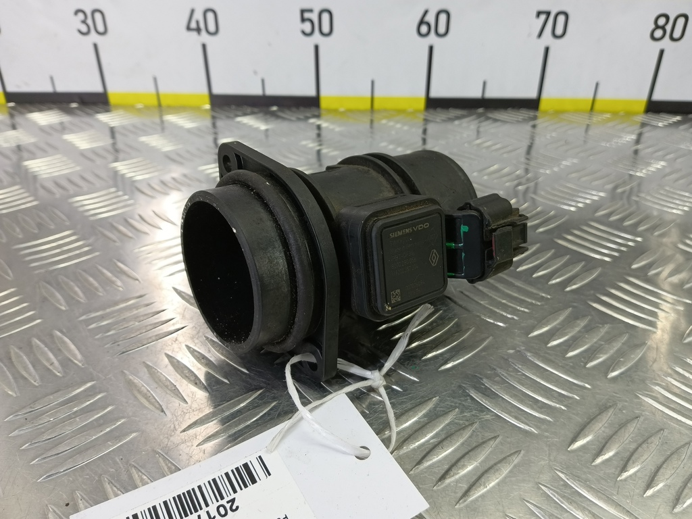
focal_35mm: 23
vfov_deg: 58.9
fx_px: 460
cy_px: 260
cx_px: 346
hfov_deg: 73.9
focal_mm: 4.11
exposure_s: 1/50
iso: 130
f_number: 1.6
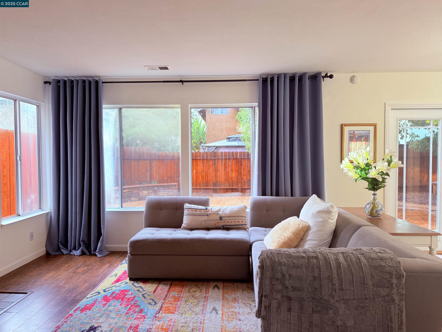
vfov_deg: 56.8
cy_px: 166
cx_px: 221
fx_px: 306
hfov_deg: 71.6
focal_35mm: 24
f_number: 1.78
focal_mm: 6.76
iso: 125
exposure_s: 1/120
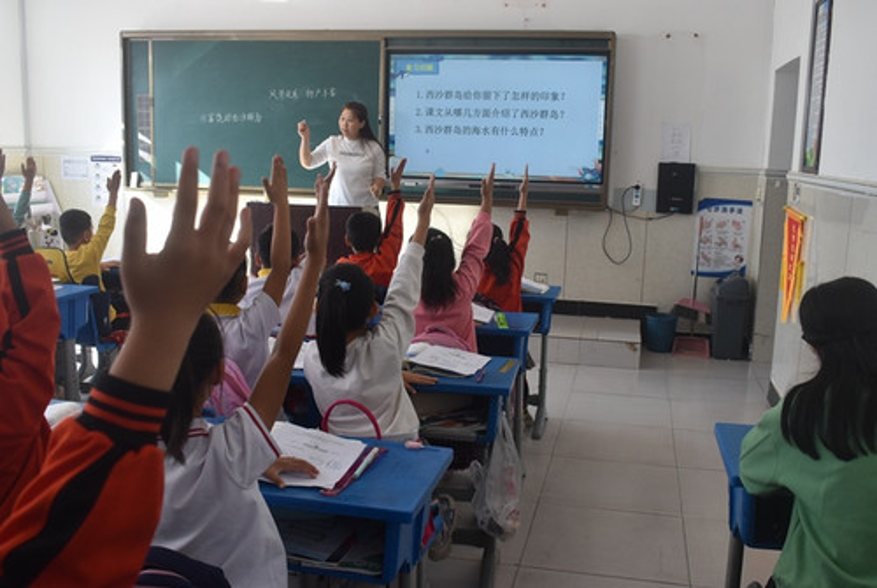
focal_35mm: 36
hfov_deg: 53.1
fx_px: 878
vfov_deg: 37.0
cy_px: 294
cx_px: 438
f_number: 5.6
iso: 400
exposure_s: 1/125
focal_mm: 24
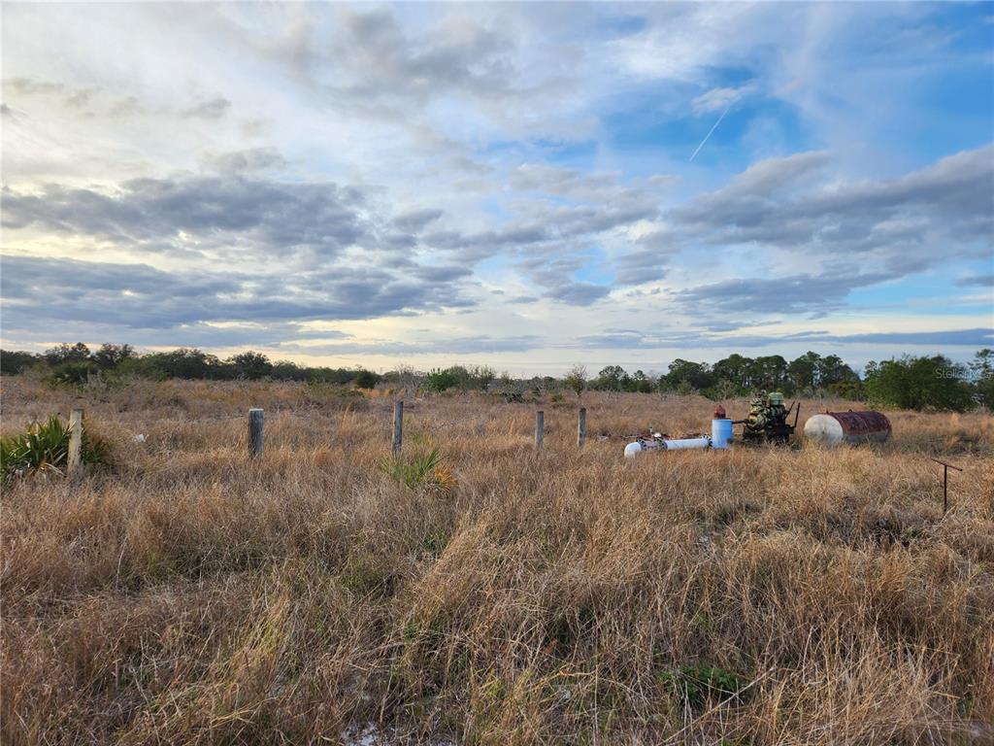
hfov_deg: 73.9
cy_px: 373
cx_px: 497
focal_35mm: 23
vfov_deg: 58.9
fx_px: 660
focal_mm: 5.4
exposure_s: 1/322
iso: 20
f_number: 1.8
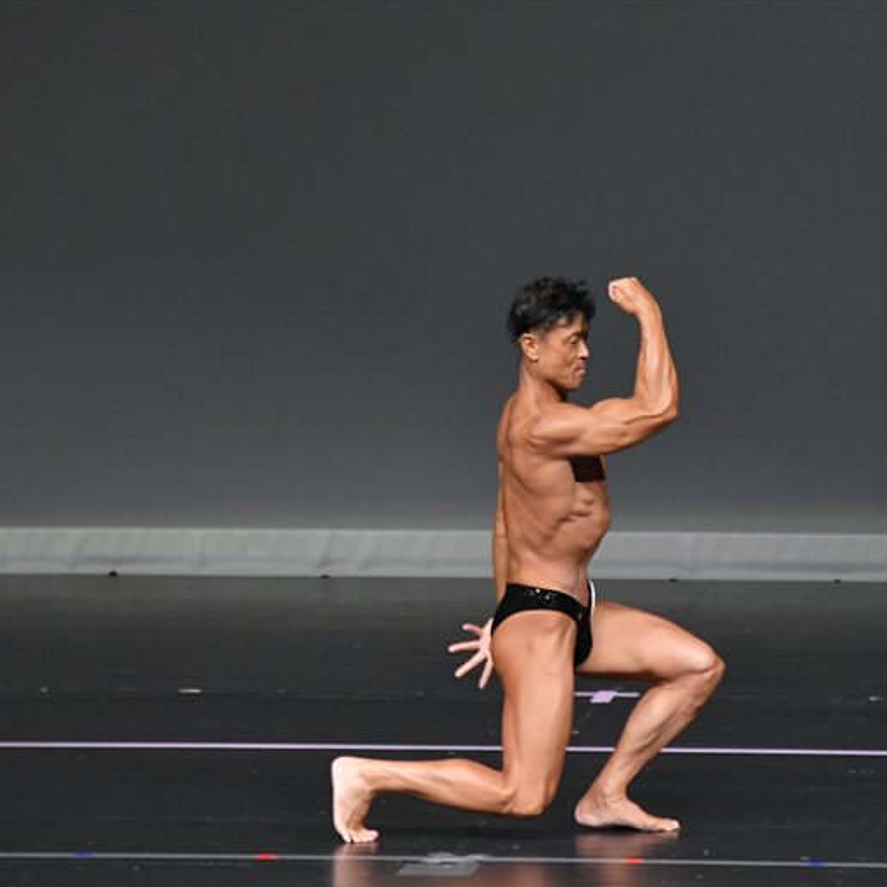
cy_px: 444
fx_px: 11712
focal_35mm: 404
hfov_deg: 4.3
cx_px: 599
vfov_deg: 4.3
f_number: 5.6
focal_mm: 210
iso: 4000
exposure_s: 1/400
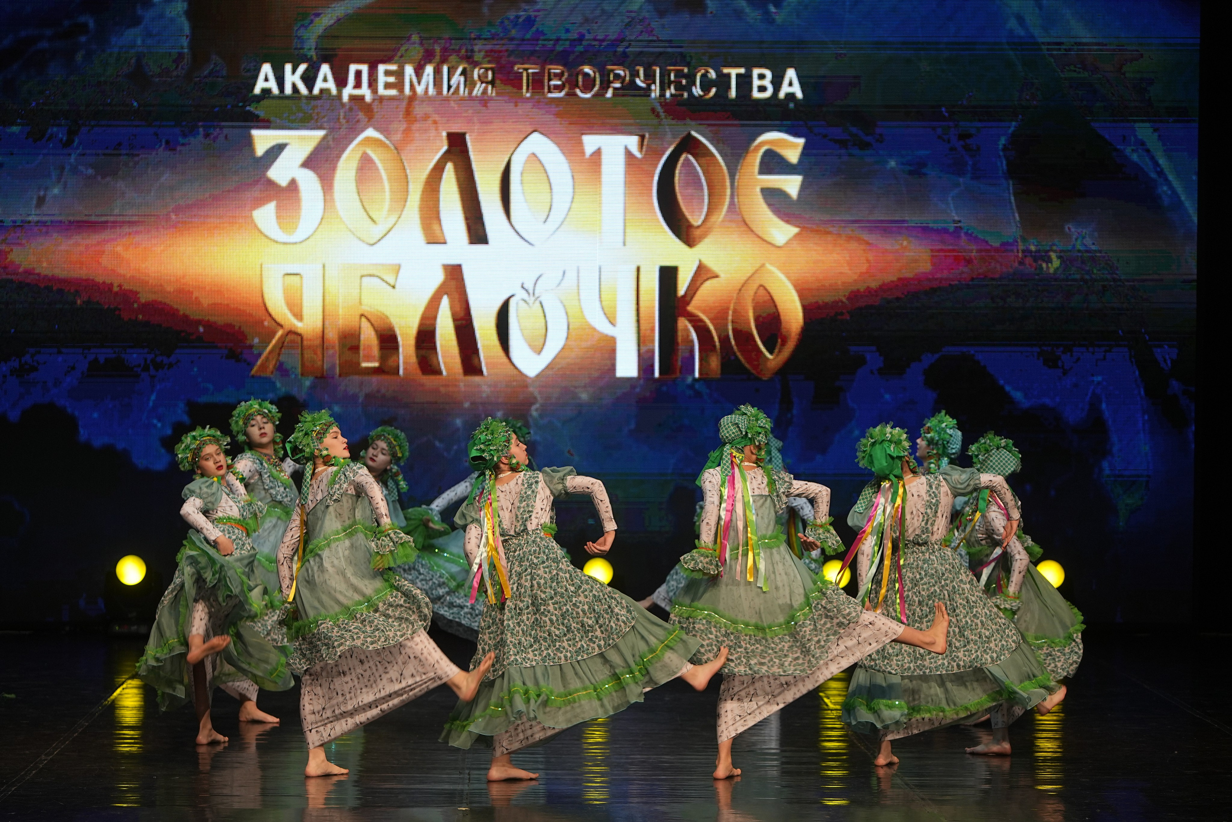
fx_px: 4107
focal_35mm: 120
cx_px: 616
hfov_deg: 17.1
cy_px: 411
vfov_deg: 11.4
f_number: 4
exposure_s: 1/200
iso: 640
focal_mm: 120
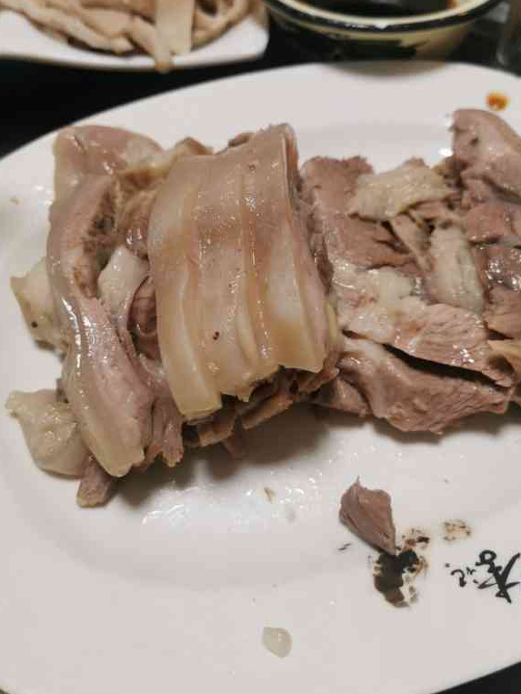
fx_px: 662
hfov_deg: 43.0
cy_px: 288
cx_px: 255
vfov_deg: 55.0
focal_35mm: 33
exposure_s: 1/69.4
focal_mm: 5.58
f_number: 1.8
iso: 200
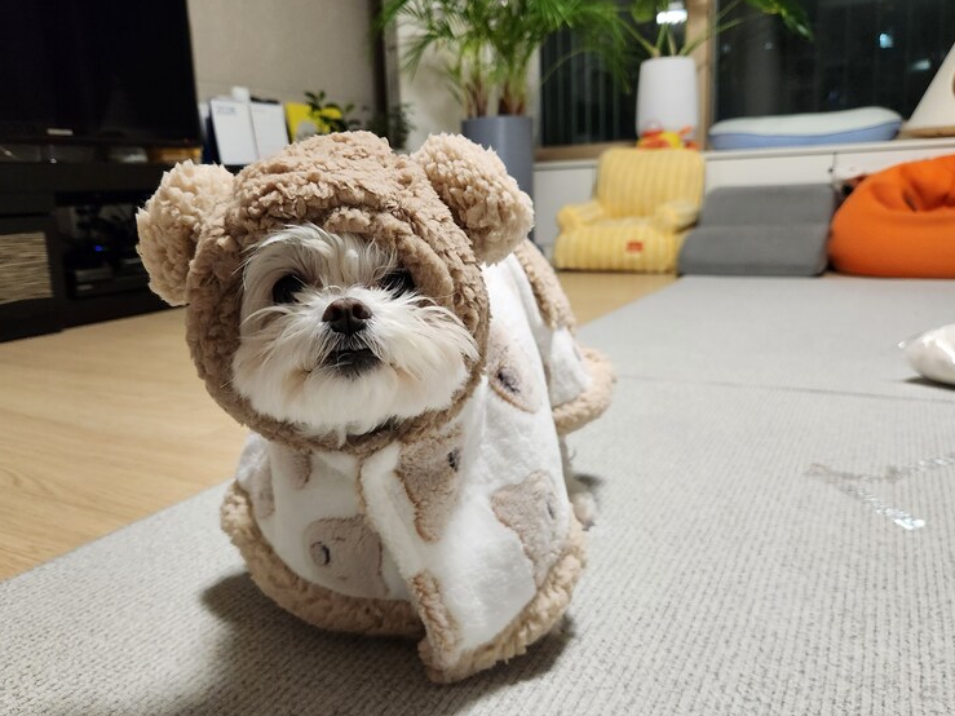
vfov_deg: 49.7
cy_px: 342
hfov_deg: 63.4
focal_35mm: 28
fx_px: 772
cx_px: 450
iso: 640
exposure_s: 1/120
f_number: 1.8
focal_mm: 5.4
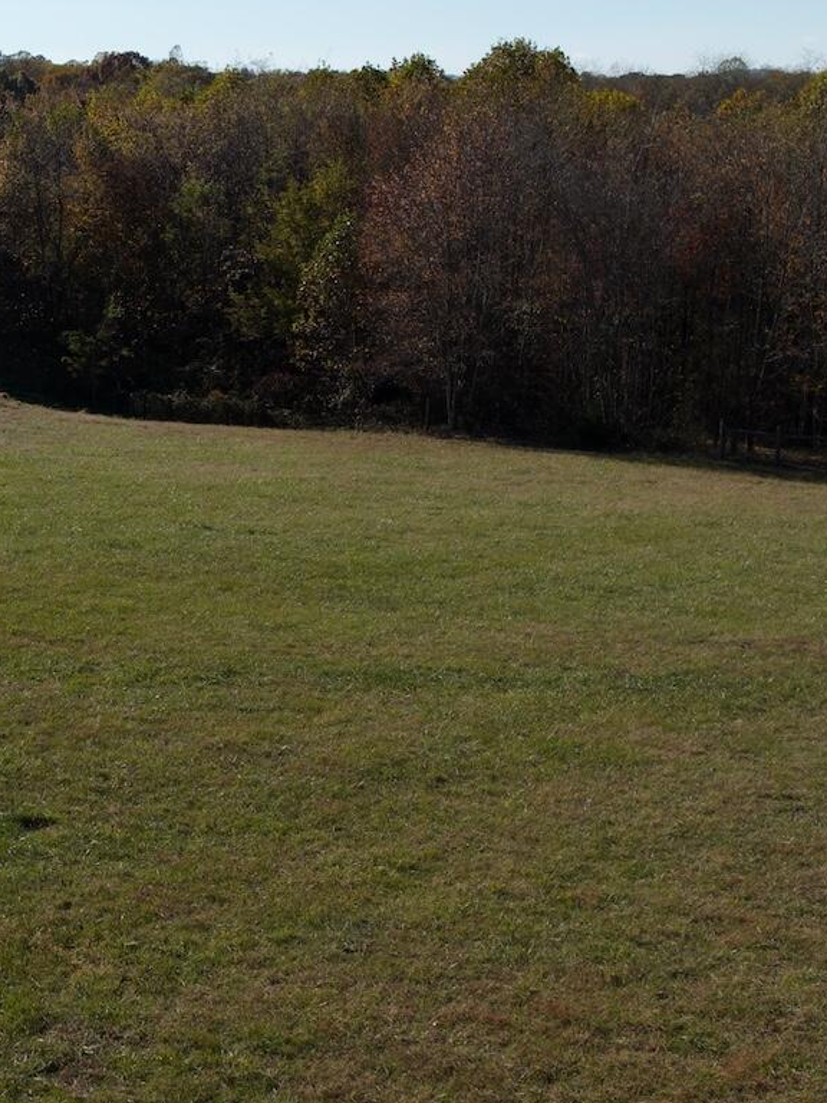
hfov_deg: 23.4
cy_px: 514
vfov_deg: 32.2
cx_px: 7
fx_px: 1911
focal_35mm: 60
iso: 120
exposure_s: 1/2500
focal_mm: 12.29
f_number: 2.8
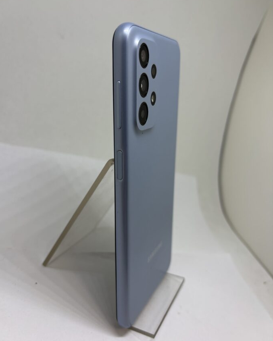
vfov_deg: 62.2
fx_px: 283
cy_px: 170
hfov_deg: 51.5
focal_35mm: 28
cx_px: 133
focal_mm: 5.96
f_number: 1.6
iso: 40
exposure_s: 1/148
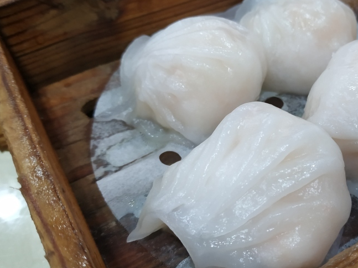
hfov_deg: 47.7
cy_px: 132
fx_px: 393
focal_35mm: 38
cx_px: 253
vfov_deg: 37.7
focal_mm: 3.94
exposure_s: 1/24
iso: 250
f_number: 1.9
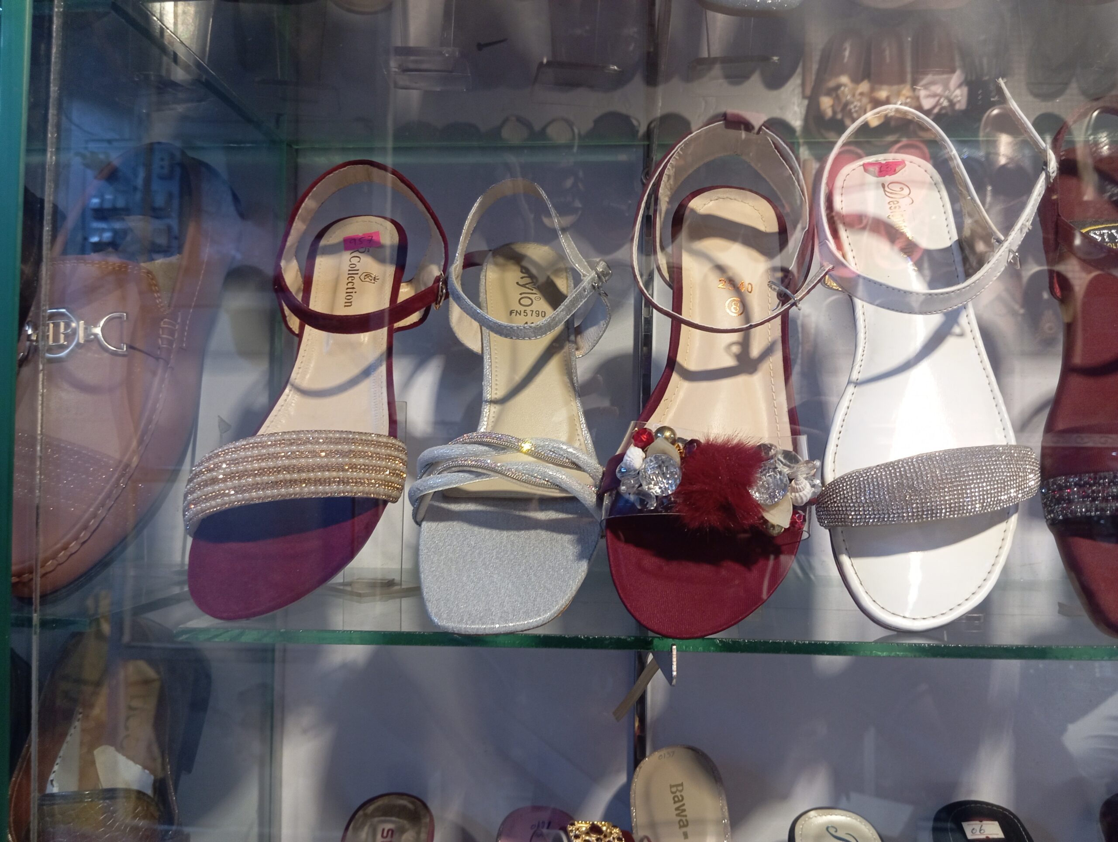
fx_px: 906
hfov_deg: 63.4
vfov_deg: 49.9
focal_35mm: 28
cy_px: 421
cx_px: 559
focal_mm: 4.22
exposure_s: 1/33.3
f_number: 1.8
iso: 483
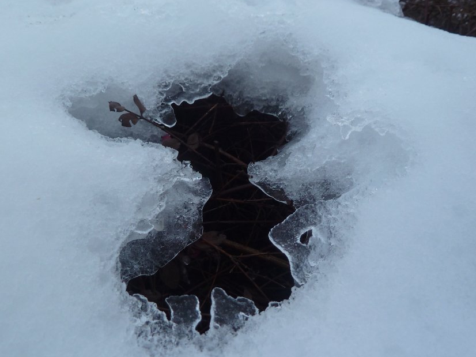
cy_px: 182
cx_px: 240
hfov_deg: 58.4
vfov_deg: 45.4
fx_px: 426
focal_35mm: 31
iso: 80
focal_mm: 4.1
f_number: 3.3
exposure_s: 1/30
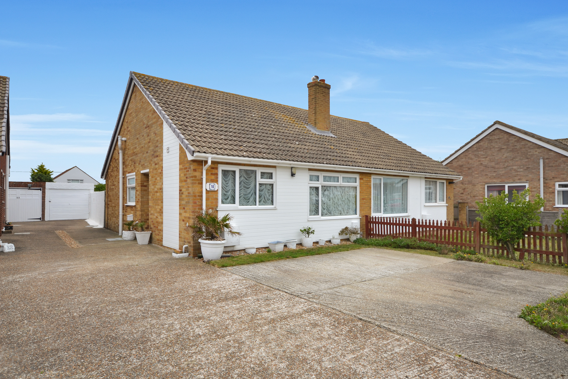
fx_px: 331
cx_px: 284
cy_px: 190
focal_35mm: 21
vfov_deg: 59.5
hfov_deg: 81.2
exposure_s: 1/160
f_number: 6.3
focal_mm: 14
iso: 100
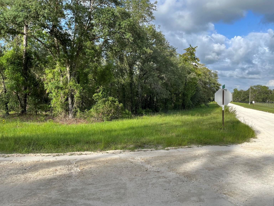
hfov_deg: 65.3
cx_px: 140
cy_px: 102
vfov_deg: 51.4
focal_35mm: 27
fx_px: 214
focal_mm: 5.1
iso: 50
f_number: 1.6
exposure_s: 1/737
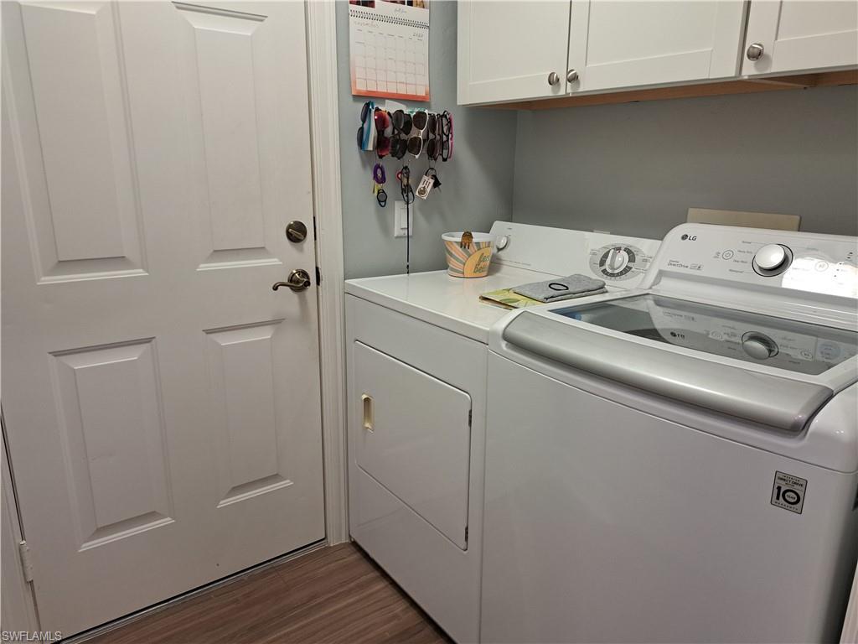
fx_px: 595
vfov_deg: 56.8
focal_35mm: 24
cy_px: 322
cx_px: 429
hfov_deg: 71.6
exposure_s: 1/60
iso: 160
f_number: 1.8
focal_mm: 5.23
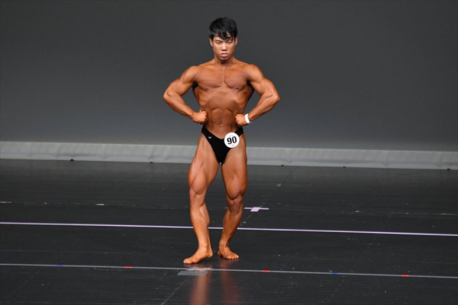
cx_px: 229
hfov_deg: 5.5
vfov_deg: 3.7
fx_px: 4769
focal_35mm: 375
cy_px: 152
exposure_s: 1/400
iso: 4000
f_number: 5.6
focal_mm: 250
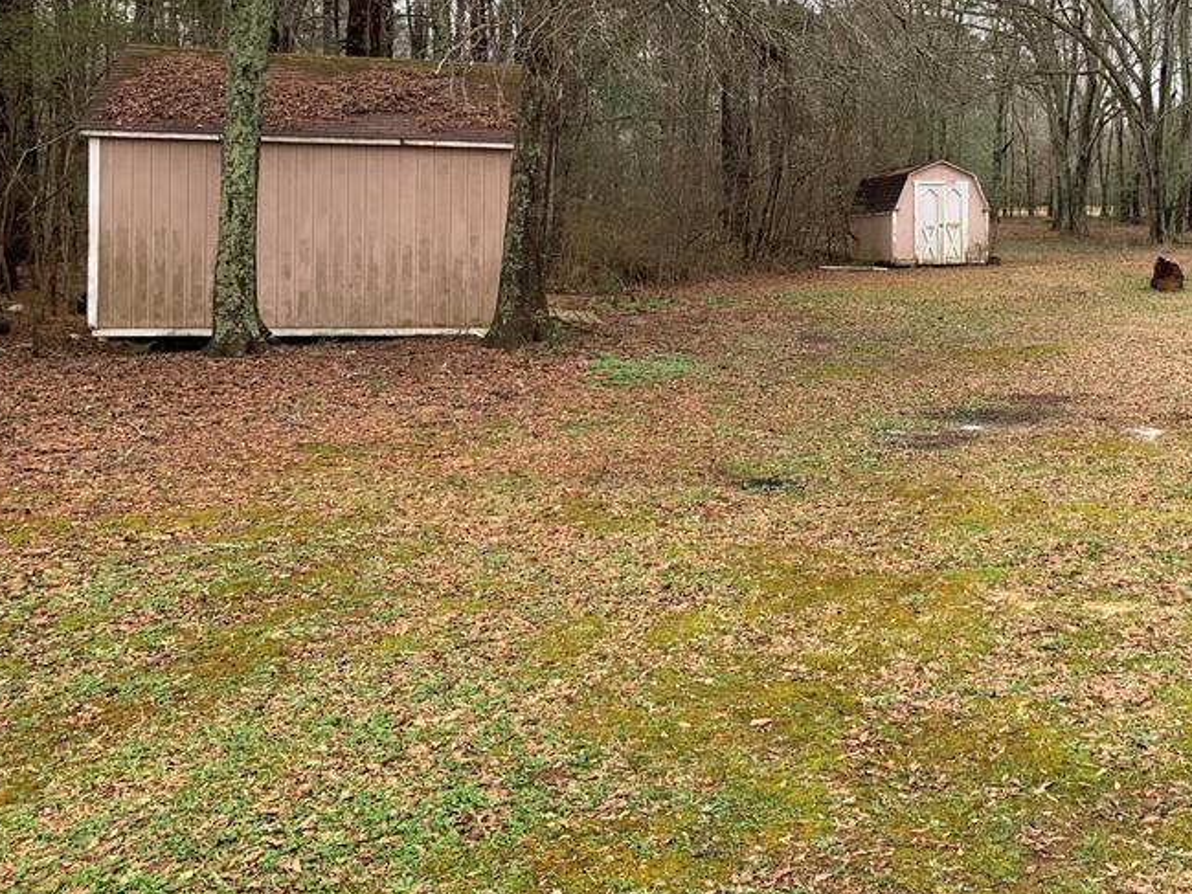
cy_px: 263
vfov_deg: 34.6
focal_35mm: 41
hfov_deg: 44.1
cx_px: 913
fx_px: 1412
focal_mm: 4.25
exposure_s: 1/463
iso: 25
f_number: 1.8
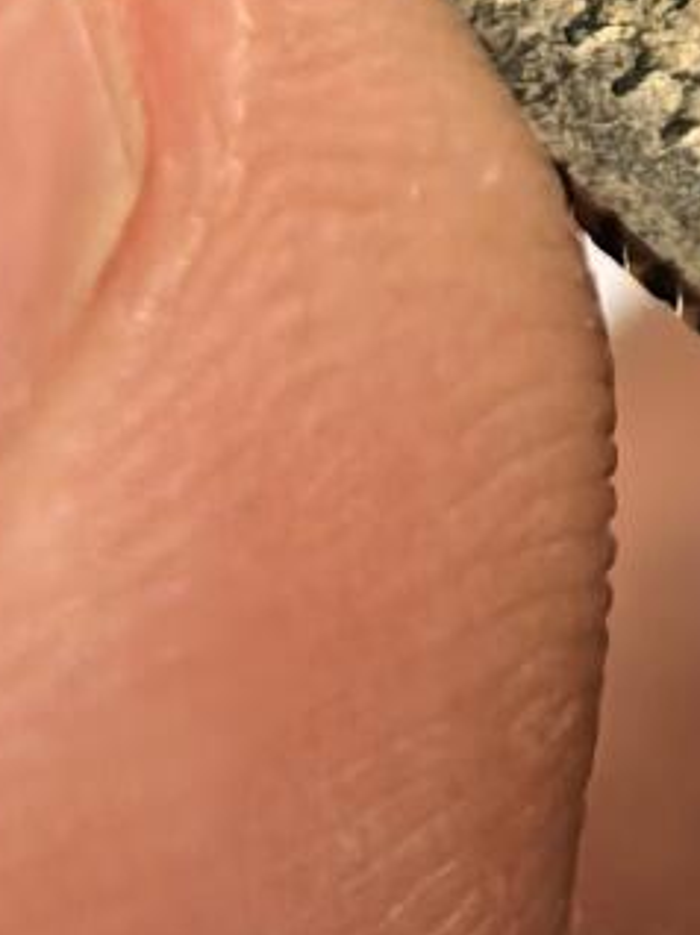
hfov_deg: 4.7
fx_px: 8262
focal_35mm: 306
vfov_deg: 6.3
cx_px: 1706
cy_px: -829
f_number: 2
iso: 320
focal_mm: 6.98
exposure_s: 1/100
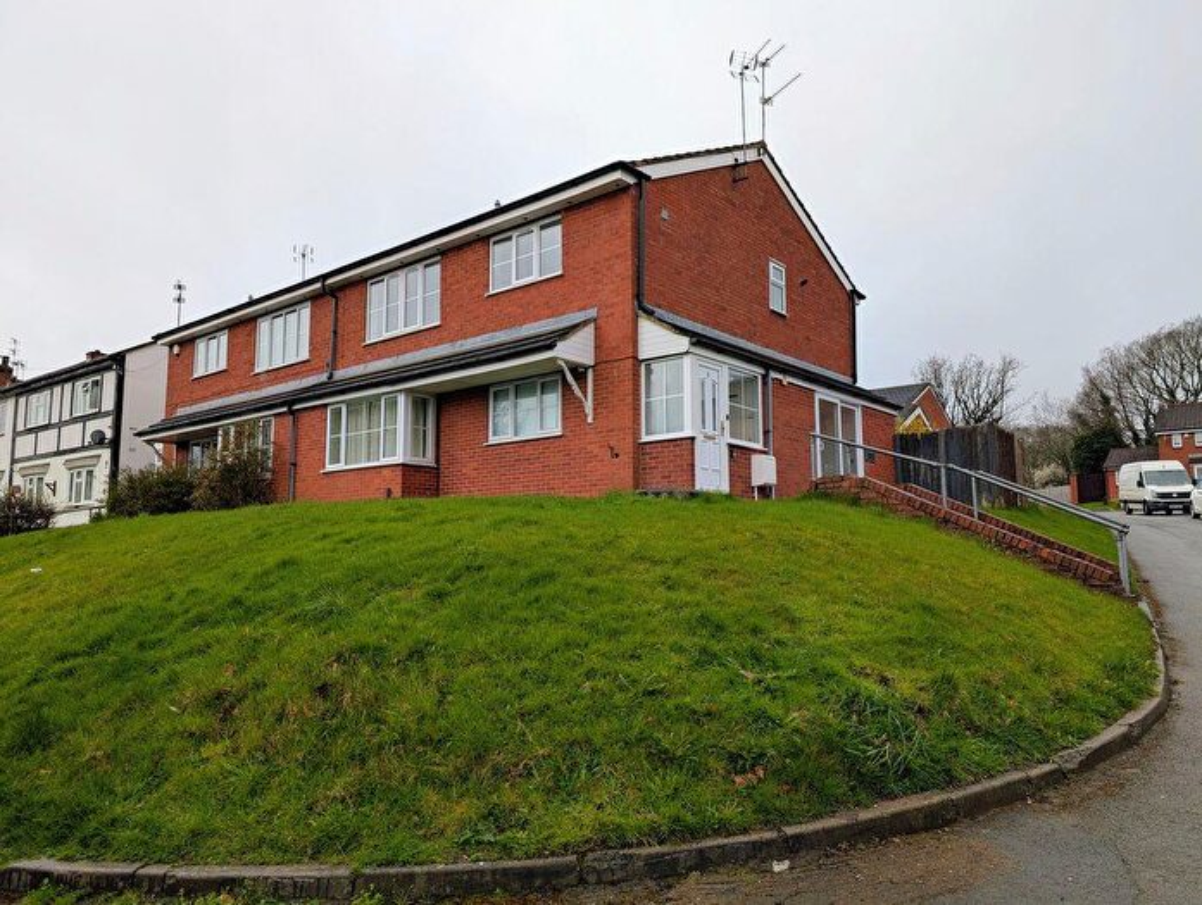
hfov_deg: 71.5
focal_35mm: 24
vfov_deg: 56.9
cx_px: 601
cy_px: 452
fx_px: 835
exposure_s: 1/477
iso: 22
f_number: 1.68
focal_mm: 6.9
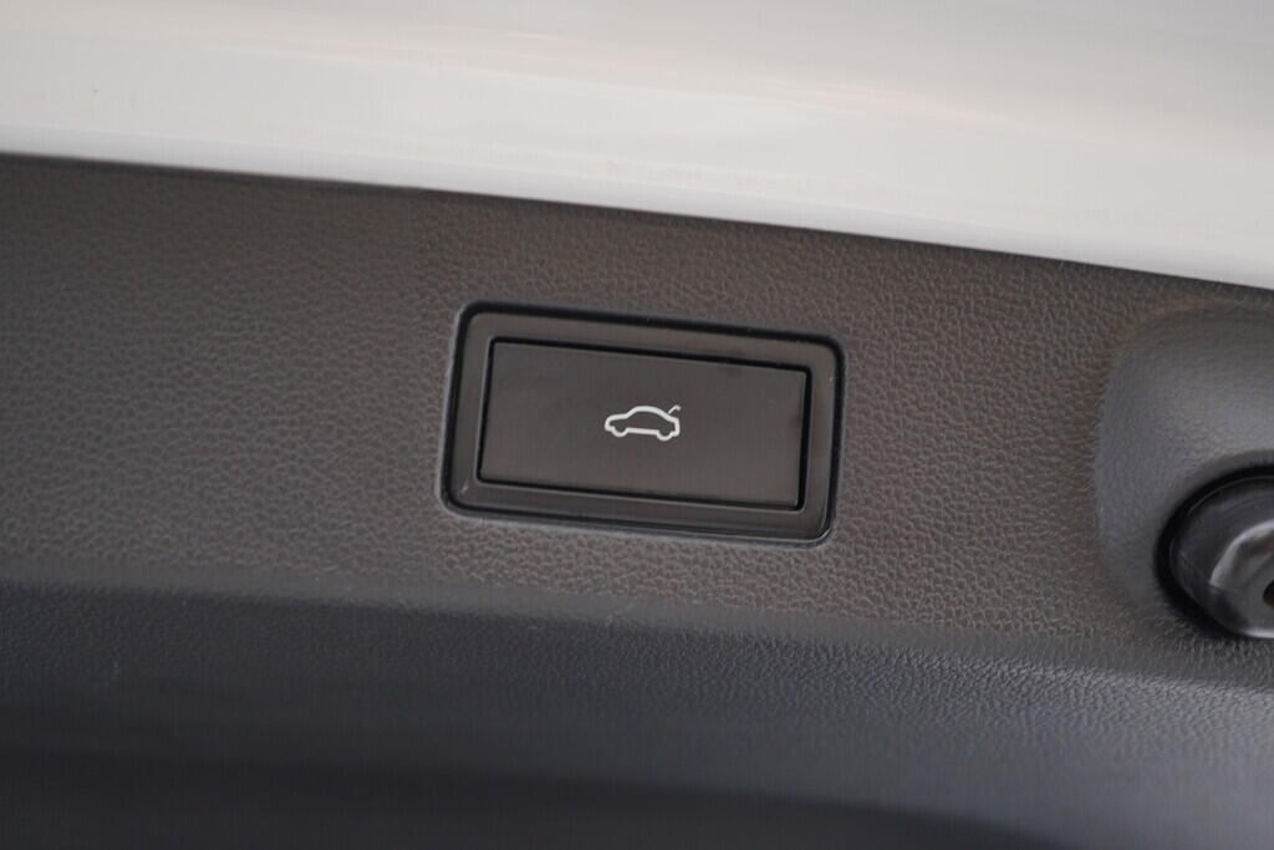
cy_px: 425
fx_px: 1274
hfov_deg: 53.1
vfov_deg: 36.9
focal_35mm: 36
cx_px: 637
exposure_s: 1/40
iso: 160
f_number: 2.8
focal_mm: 24
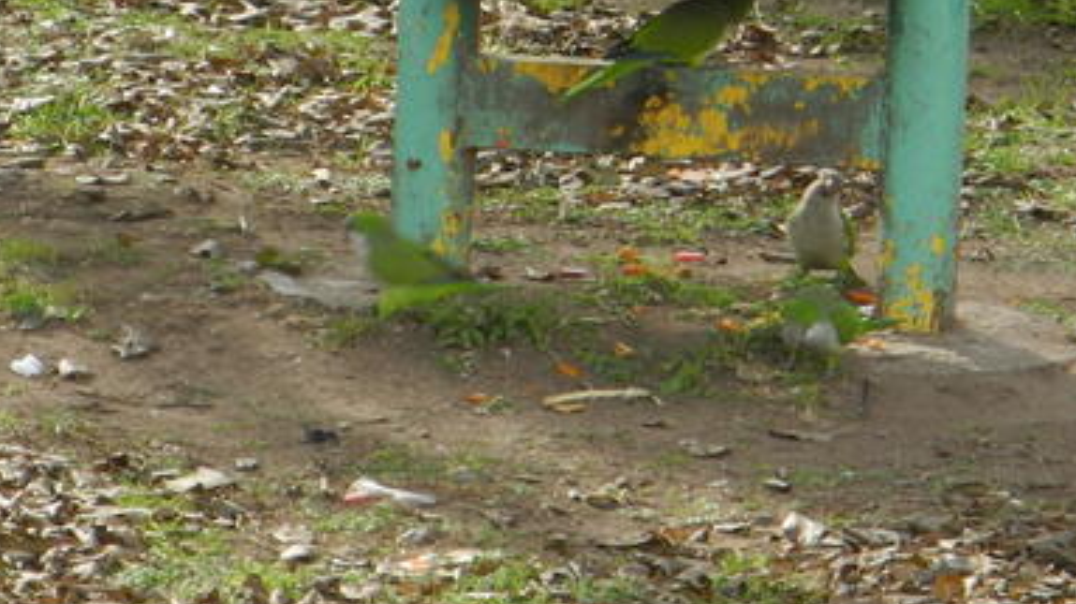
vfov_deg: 2.1
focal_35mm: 583
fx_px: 16626
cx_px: 705
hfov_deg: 3.7
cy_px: -211
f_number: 5.6
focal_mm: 42.6
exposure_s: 1/80
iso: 100
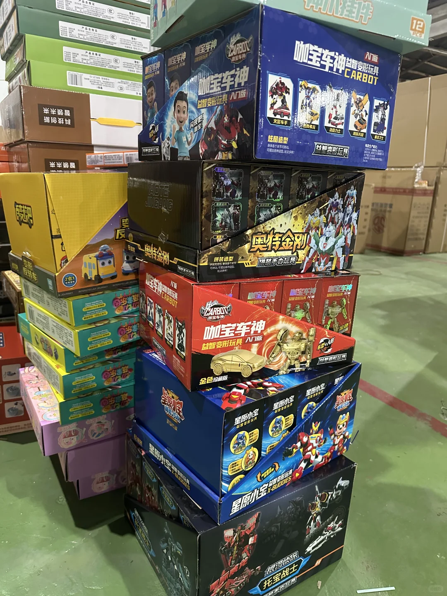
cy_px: 298
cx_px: 224
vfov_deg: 71.6
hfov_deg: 56.8
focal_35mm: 24
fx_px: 413
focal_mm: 6.86
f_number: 1.78
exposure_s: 1/33
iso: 640
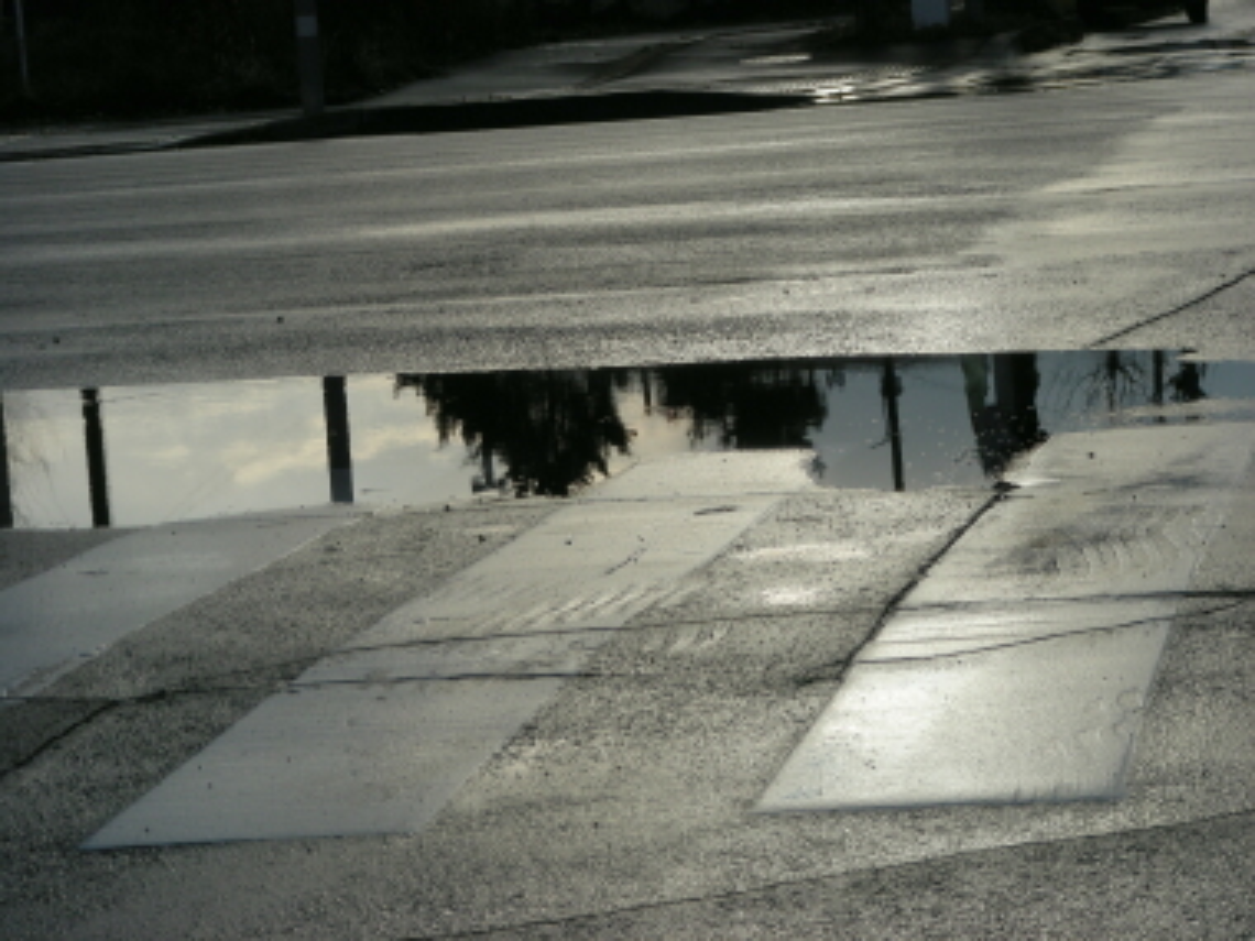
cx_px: 628
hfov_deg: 17.4
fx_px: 4097
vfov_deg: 13.1
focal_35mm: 113
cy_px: 470
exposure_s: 1/633
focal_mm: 18.9
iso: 50
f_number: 4
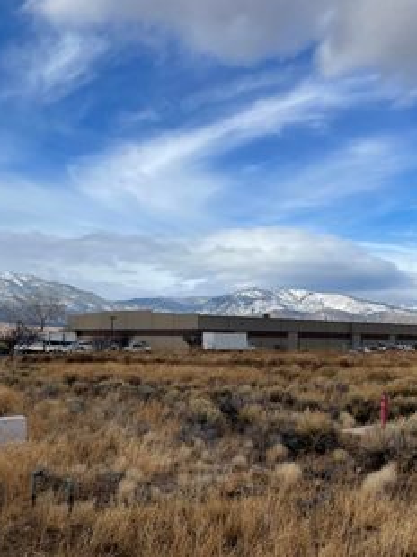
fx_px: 676
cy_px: 290
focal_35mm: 42
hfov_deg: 34.3
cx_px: 198
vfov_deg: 44.8
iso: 32
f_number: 1.6
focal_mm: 4.2
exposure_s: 1/4132
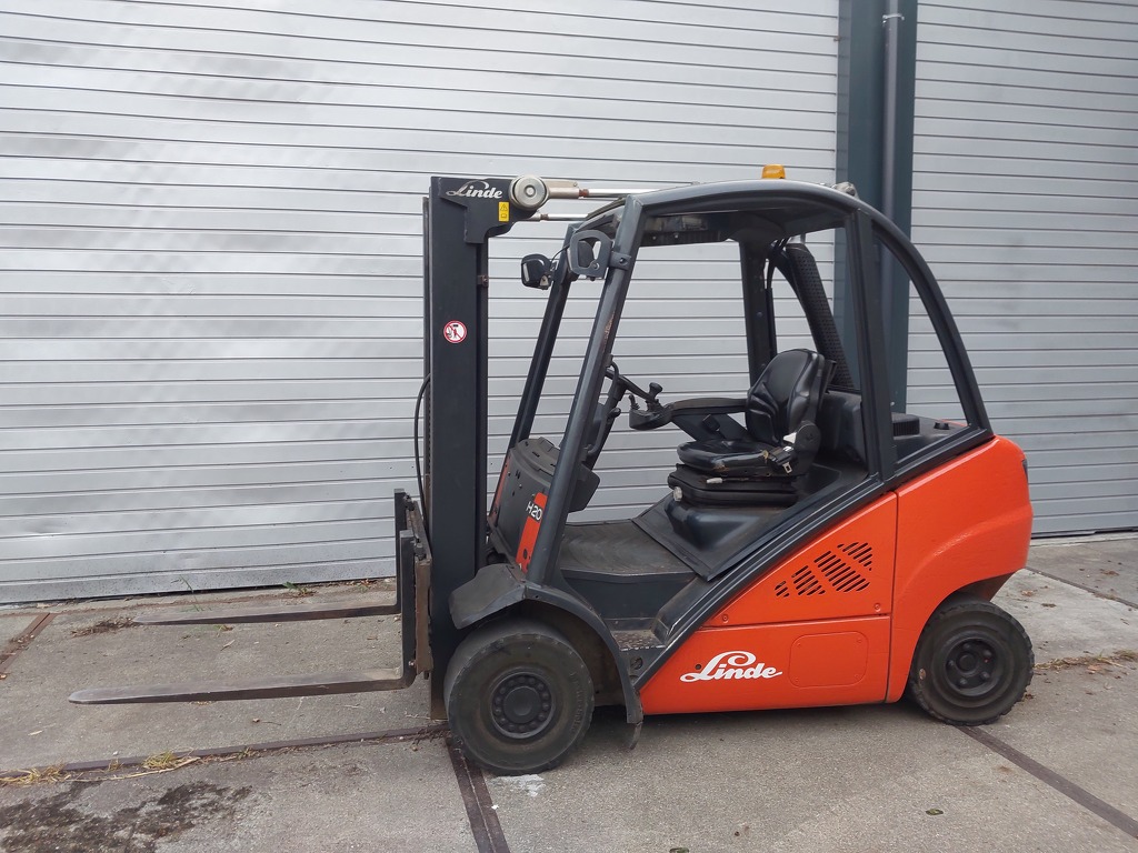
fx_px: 888
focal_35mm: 27
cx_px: 569
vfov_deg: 51.4
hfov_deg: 65.3
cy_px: 426
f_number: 1.8
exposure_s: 1/50
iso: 40
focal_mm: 4
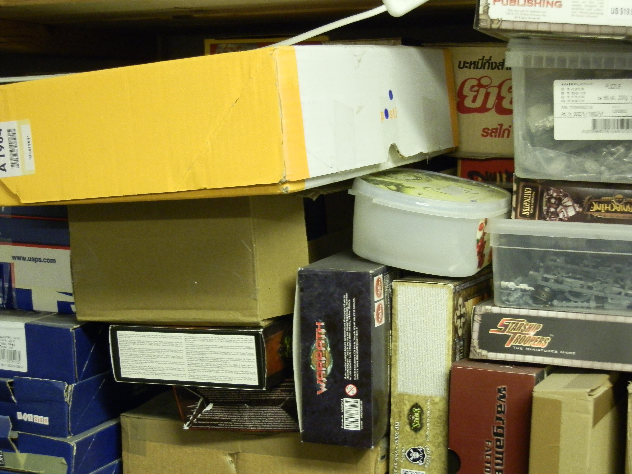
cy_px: 237
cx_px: 316
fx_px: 1114
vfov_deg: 24.0
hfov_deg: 31.7
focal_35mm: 61
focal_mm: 10.99
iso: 320
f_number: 3.7
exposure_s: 1/8
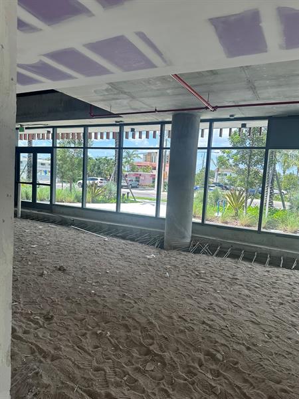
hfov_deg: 56.8
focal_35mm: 24
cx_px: 150
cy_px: 200
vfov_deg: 71.6
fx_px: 276
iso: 80
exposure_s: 1/330
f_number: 1.78
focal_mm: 6.86
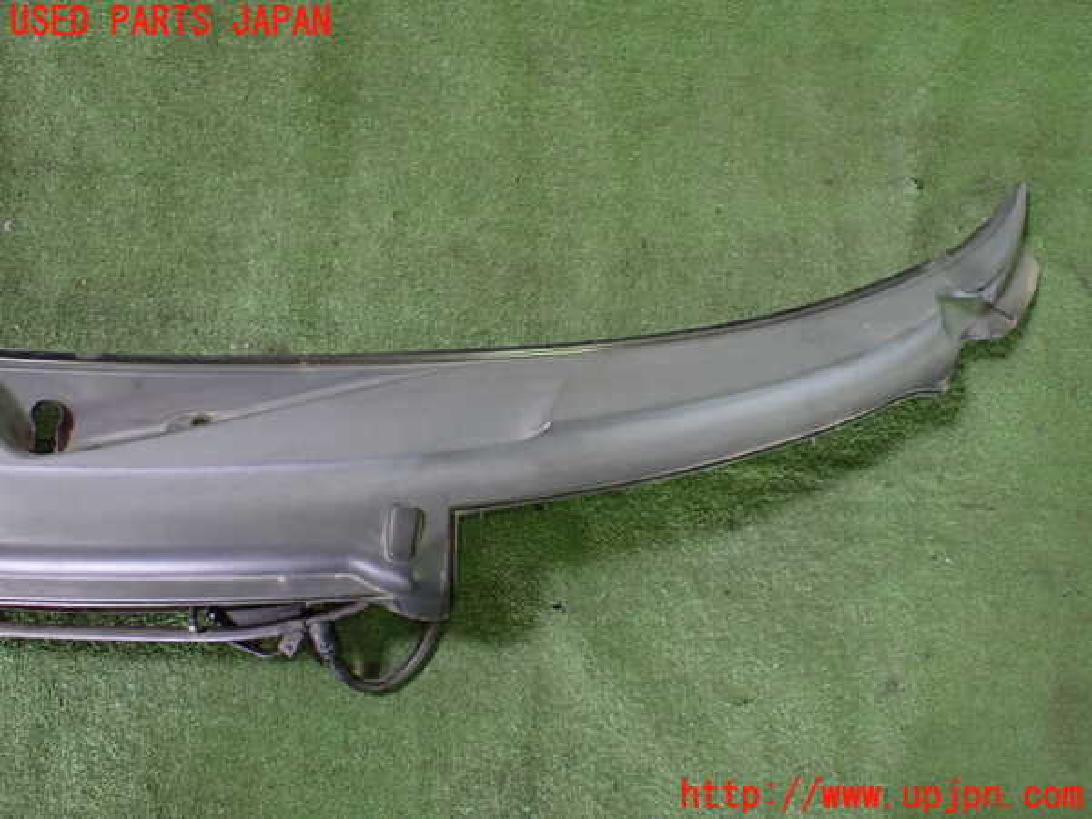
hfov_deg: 60.0
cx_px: 546
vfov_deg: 46.8
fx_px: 946
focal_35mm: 30
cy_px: 410
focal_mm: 5.4
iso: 800
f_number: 2.3
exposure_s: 1/80
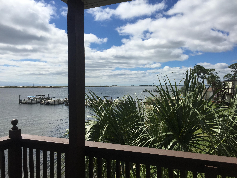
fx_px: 199
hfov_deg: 61.7
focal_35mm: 29
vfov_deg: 48.2
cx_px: 118
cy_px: 89
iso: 32
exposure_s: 1/4405
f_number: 2.2
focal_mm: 4.15
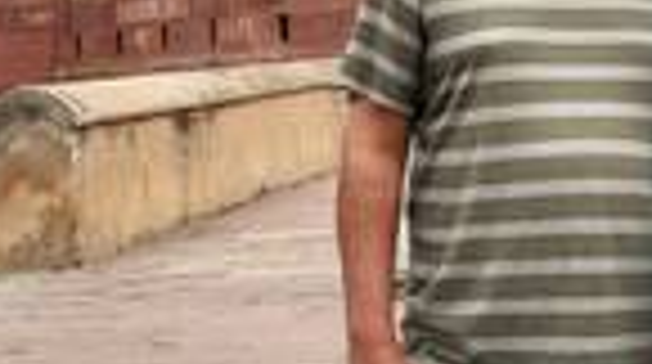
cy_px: 0
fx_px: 1622
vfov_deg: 12.7
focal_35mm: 94
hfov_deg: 22.0
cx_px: 621
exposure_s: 1/699
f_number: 1.8
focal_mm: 5.4
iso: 40
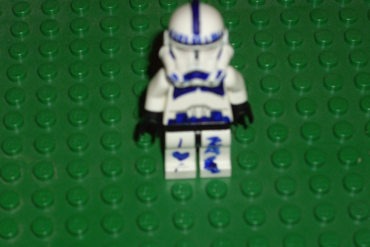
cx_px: 184
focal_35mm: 119
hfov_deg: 17.2
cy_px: 125
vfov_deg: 11.5
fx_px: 1223
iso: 200
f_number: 5.4
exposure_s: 1/125
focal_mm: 23.7
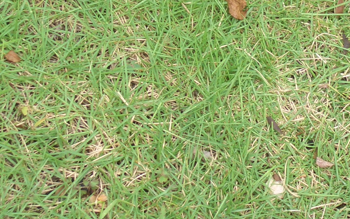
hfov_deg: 11.8
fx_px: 1688
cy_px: -56
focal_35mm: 177
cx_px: 322
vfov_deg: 7.3
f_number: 3.9
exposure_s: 1/100
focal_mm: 12.2
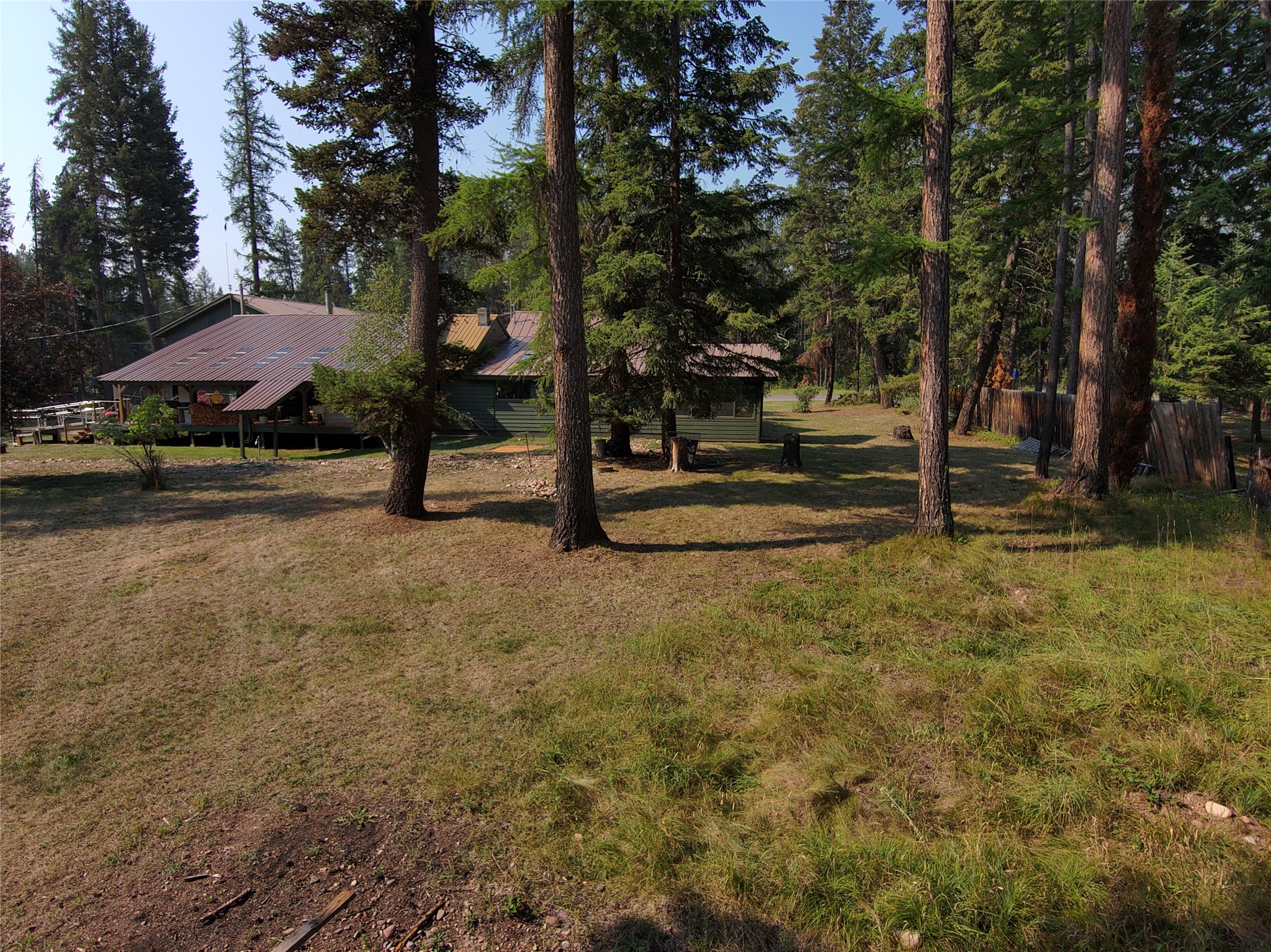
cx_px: 636
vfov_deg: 63.4
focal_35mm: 21
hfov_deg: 79.0
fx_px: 771
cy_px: 476
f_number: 2.8
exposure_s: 1/976
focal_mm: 3.7
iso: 100
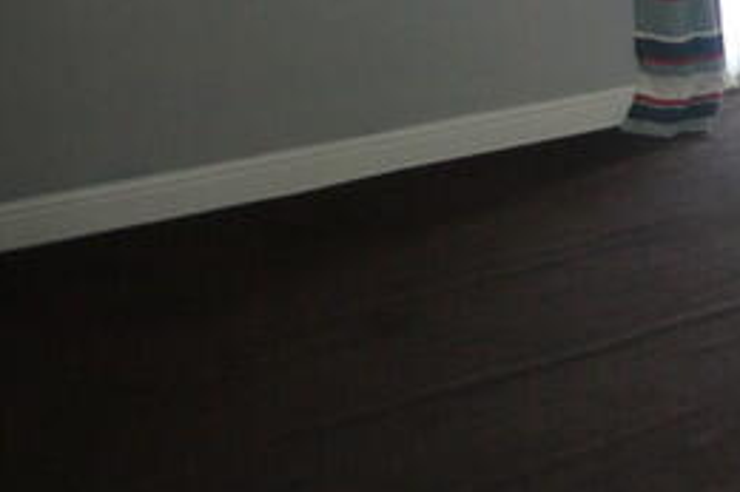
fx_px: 1212
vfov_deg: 19.4
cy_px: -286
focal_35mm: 59
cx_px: 1360
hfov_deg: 21.2
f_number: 4
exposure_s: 1/50
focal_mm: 10
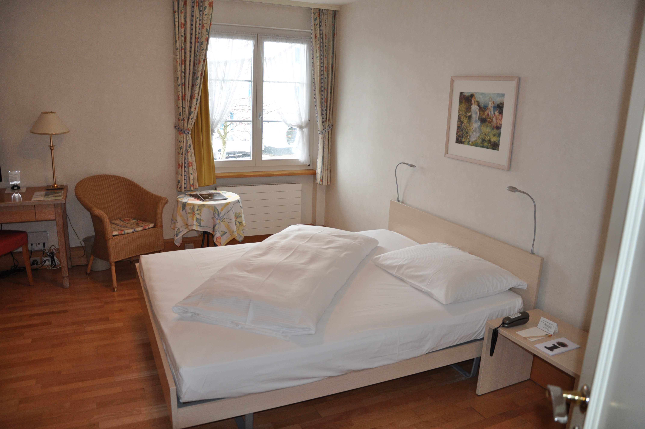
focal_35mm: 27
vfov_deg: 47.8
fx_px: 483
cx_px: 322
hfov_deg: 67.4
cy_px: 214
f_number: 3.5
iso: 500
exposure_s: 1/125
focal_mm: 18
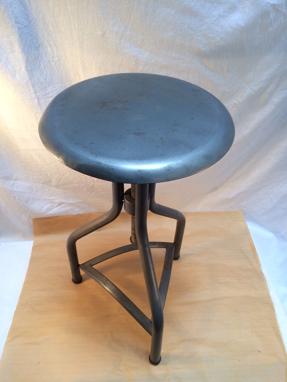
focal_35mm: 29
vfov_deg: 61.7
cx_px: 144
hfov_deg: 48.2
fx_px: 321
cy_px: 191
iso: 40
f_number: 2.2
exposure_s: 1/50
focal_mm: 4.15
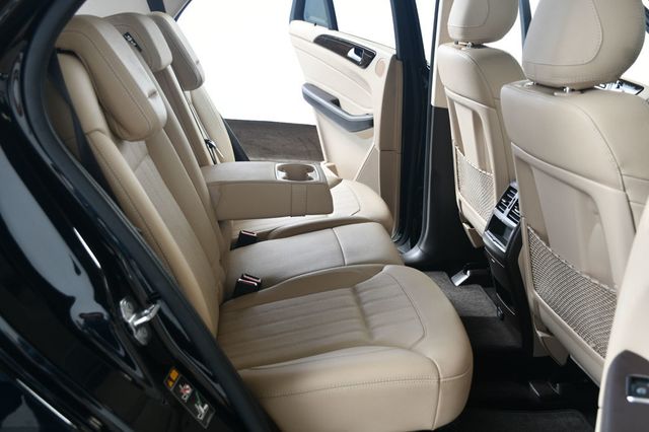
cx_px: 324
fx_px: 703
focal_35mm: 39
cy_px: 216
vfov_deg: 34.2
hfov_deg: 49.6
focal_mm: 26
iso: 100
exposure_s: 1/160
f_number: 4.5
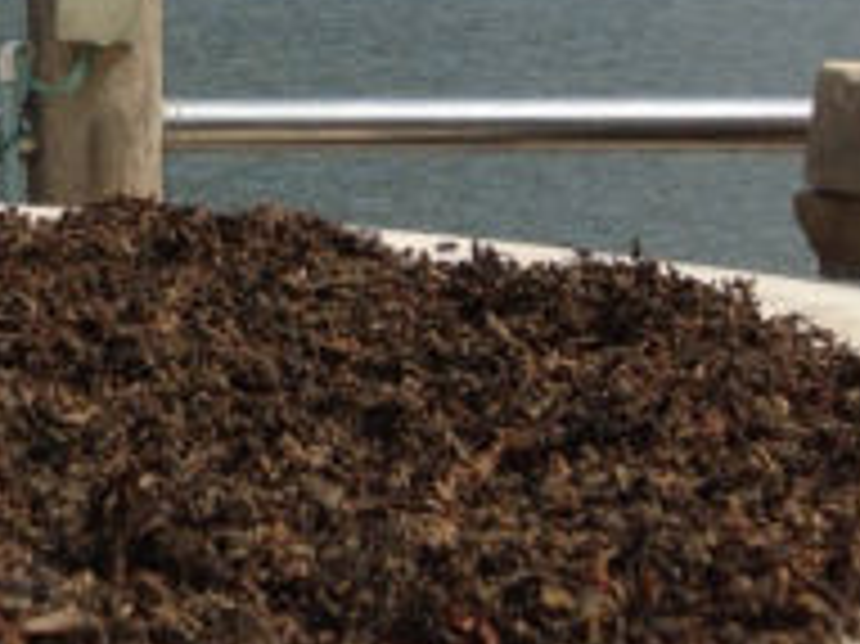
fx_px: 3004
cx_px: -554
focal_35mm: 121
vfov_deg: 12.1
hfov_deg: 14.8
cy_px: -38
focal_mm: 4.13
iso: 50
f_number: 2.4
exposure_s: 1/1506
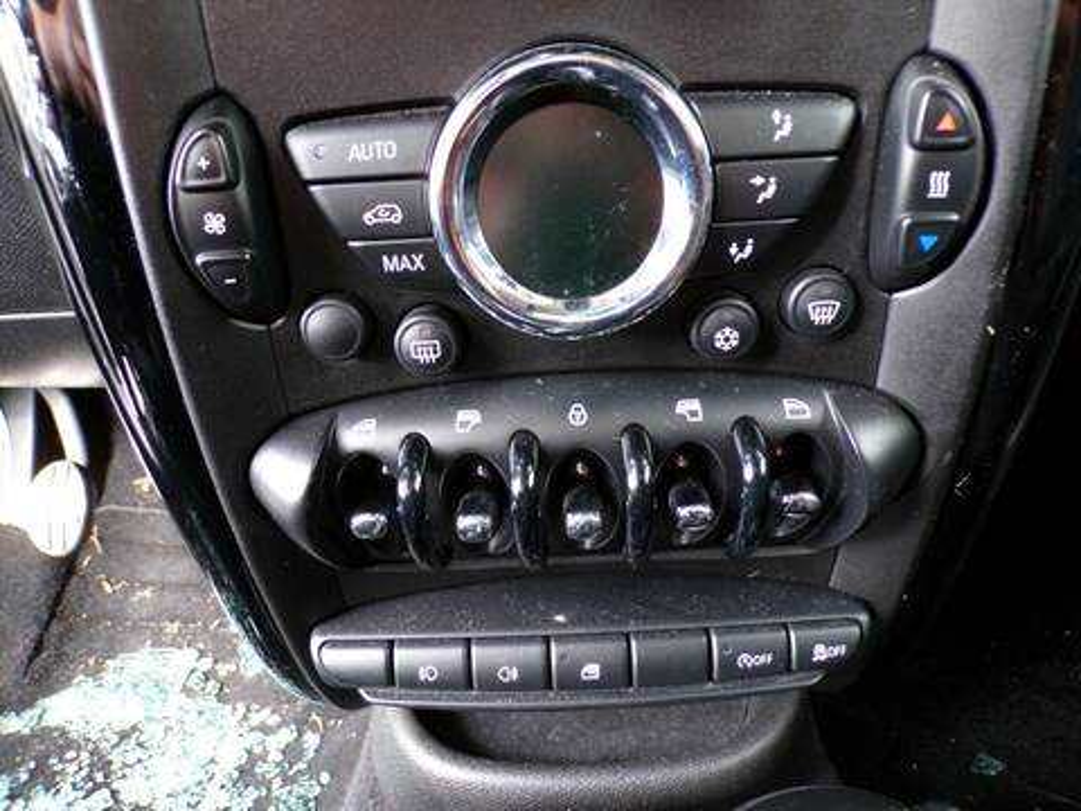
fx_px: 749
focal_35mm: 24
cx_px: 540
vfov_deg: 56.8
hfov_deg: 71.6
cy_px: 406
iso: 338
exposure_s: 1/17
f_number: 3
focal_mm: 4.3
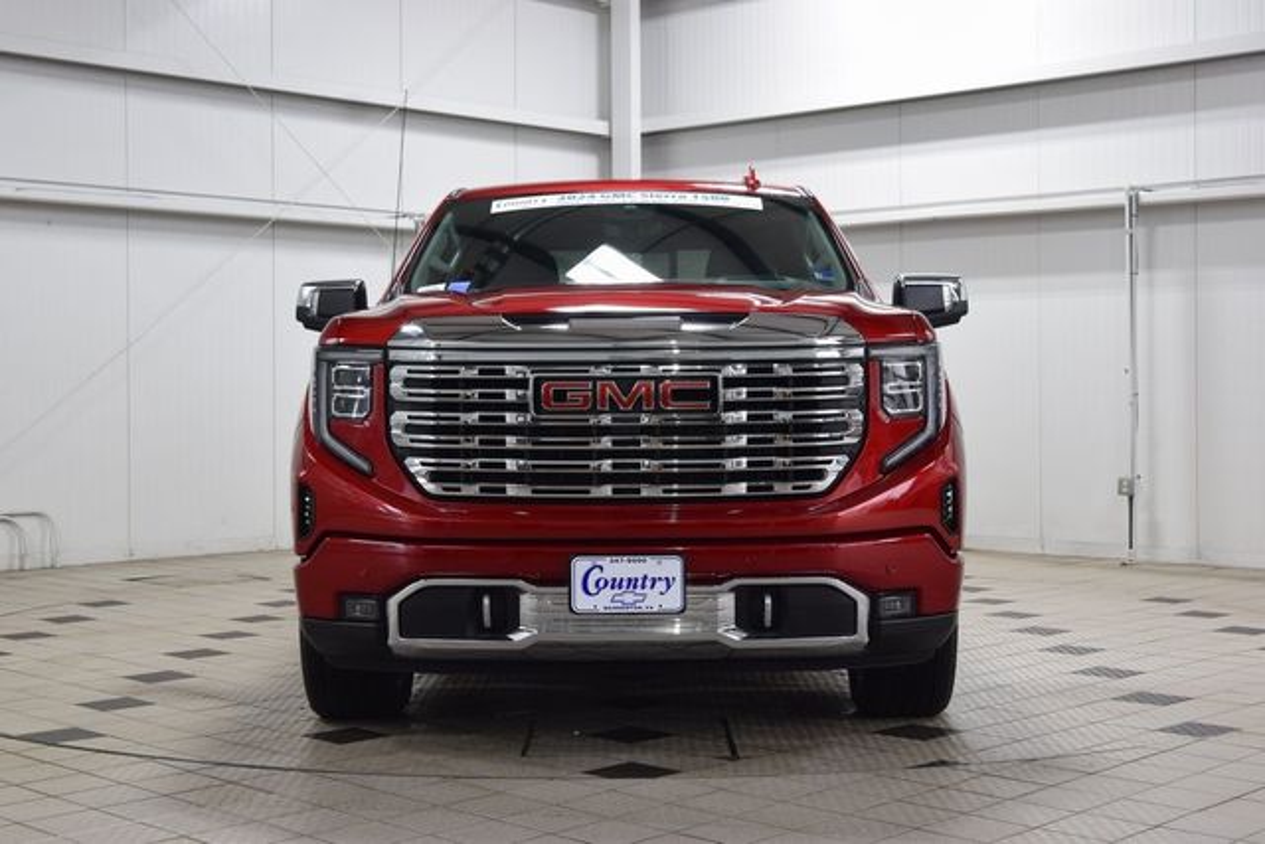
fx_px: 1845
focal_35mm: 52
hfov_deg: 37.8
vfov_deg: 25.8
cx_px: 632
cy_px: 422
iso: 400
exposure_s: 1/15
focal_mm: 35
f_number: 6.3
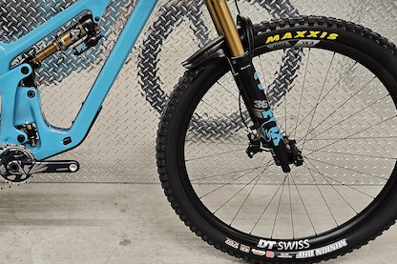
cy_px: 126
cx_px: 79
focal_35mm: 46
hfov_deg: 41.0
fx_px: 507
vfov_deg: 29.2
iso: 320
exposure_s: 1/120
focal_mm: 5.4
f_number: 1.8
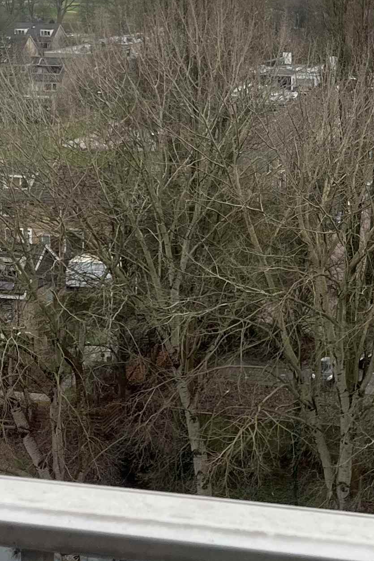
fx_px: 1356
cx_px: 290
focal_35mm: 87
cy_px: 137
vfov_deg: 23.1
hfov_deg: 15.6
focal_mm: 5.1
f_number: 1.6
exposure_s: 1/346
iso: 50
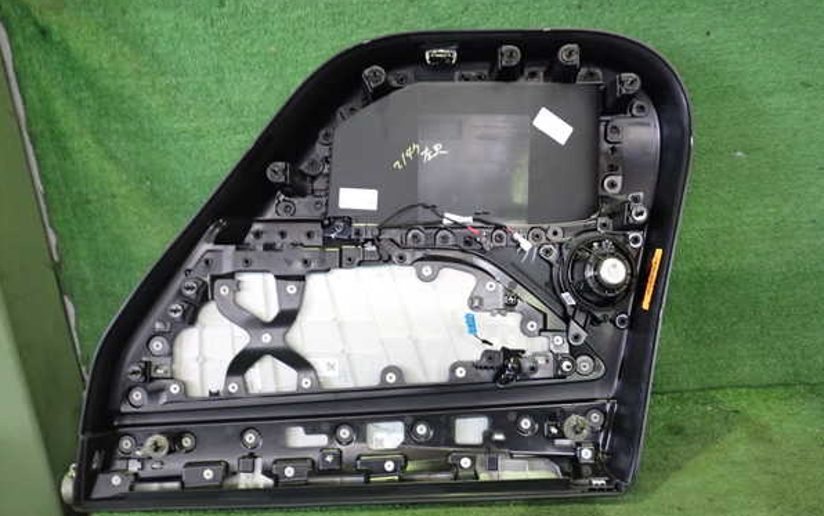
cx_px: 412
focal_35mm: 32
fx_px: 719
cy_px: 273
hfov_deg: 59.6
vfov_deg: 39.5
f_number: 2.3
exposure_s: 1/30
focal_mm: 5.4
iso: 500
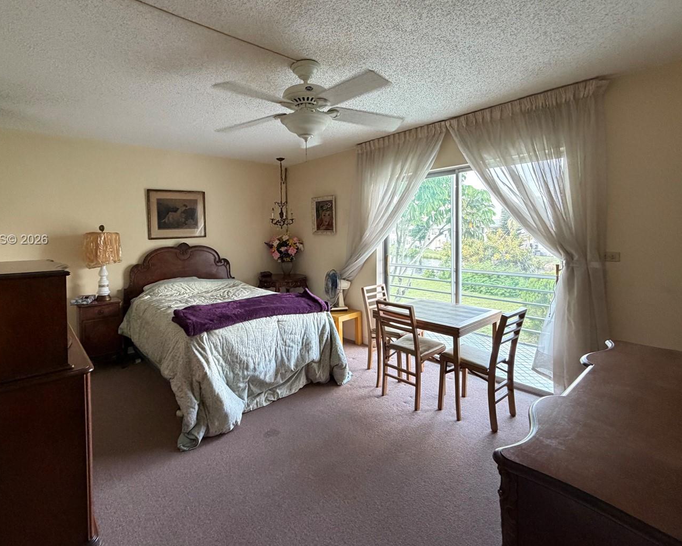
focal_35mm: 17
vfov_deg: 76.7
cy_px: 240
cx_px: 307
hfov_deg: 89.4
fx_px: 343
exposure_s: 1/60
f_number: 2.2
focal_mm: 2.22
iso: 400
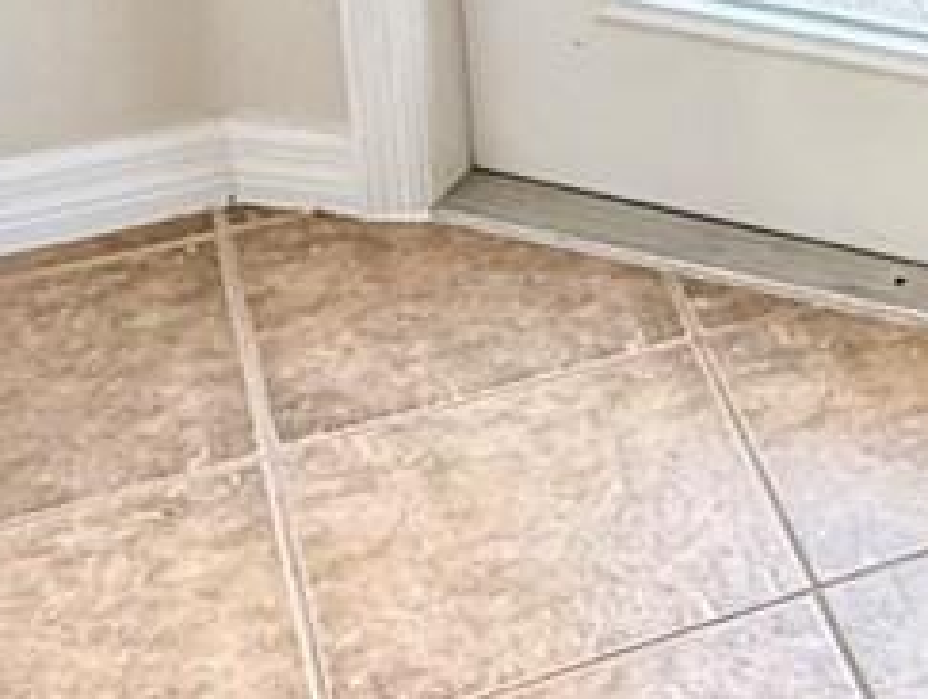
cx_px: 1528
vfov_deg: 14.7
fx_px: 2470
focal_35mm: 92
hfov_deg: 18.1
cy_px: -416
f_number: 2.2
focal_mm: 2.22
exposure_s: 1/99
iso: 250
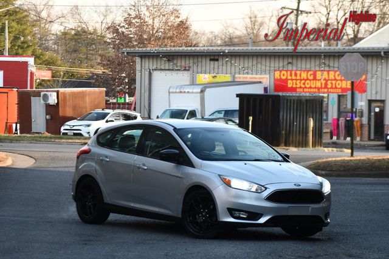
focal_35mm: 147
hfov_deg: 14.0
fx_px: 1588
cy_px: 130
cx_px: 194
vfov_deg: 9.3
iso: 400
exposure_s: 1/250
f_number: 5
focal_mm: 98
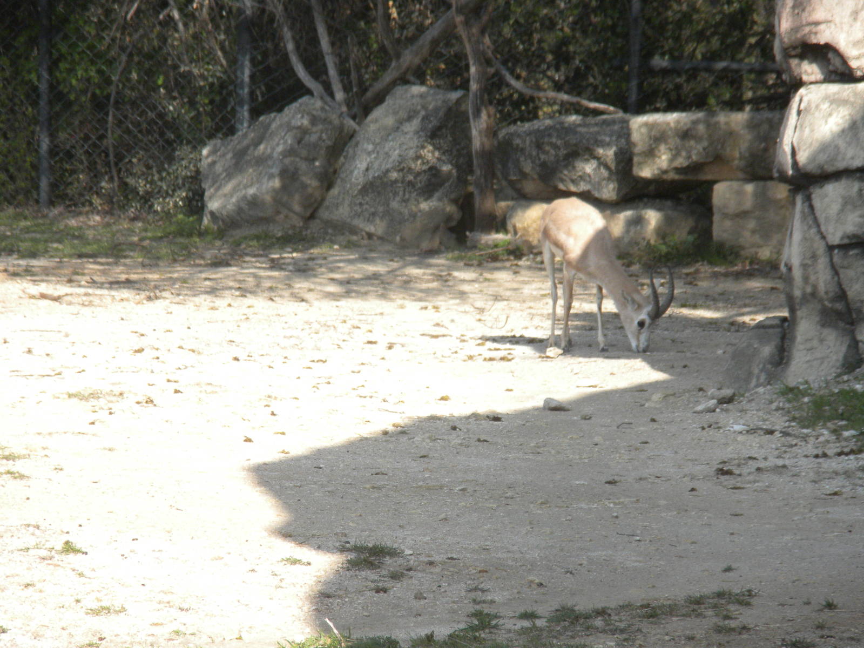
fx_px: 6489
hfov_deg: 7.6
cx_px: 432
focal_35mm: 260
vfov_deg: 5.7
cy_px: 324
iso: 182
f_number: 5.3
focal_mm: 46.2
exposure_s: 1/534
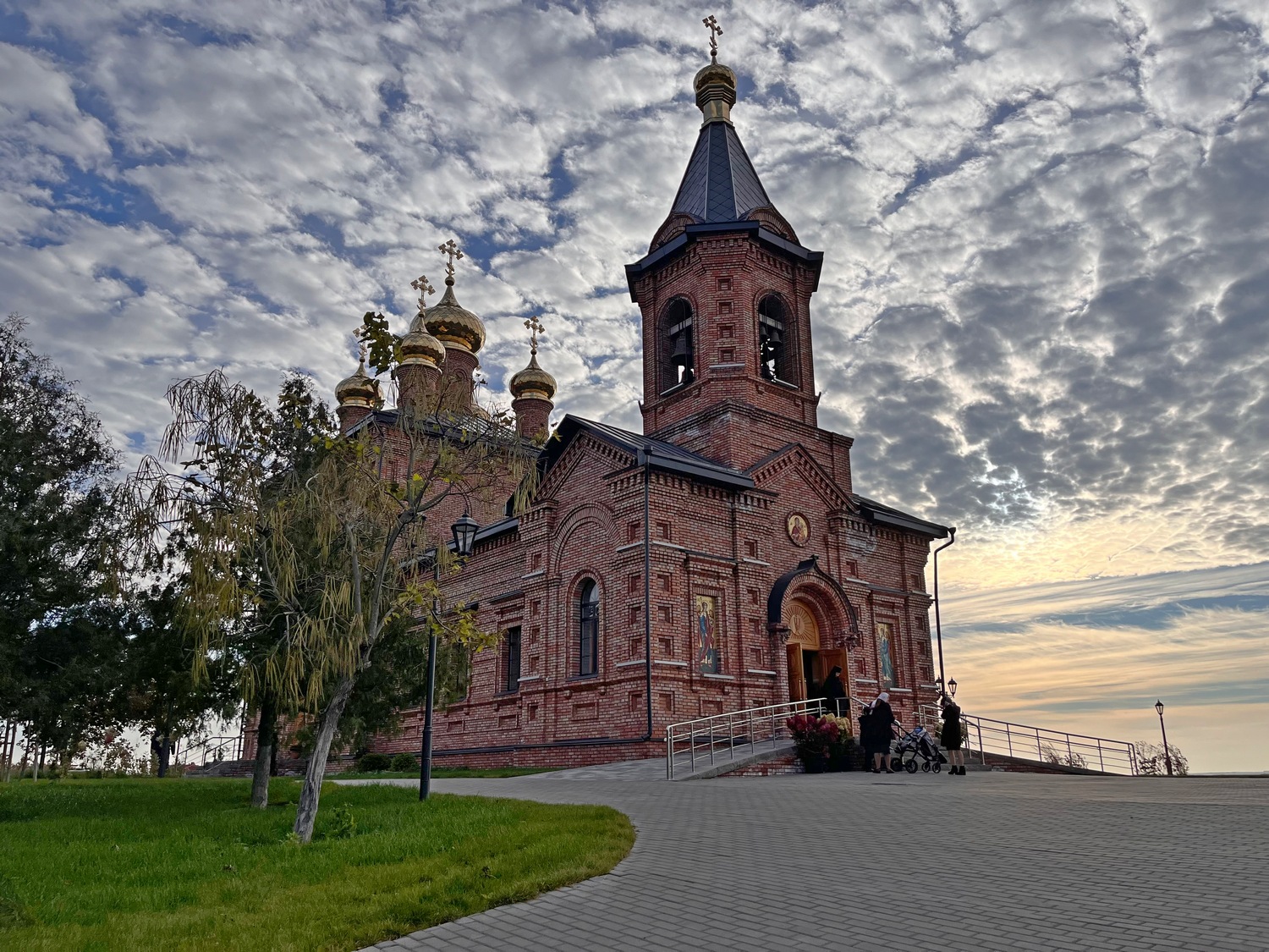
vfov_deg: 53.1
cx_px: 634
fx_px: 953
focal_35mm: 26
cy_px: 476
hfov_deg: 67.3
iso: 50
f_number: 1.6
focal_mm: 5.1
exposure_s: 1/6897
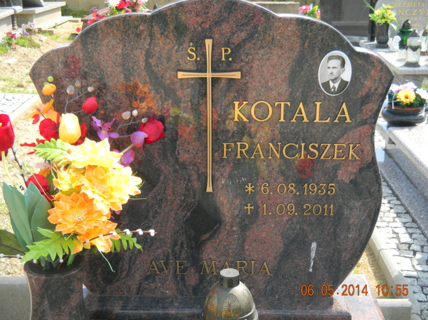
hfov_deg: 34.4
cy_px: 161
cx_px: 217
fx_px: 692
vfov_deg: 26.1
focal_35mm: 56
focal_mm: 9.9
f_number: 4.2
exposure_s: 1/146
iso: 80
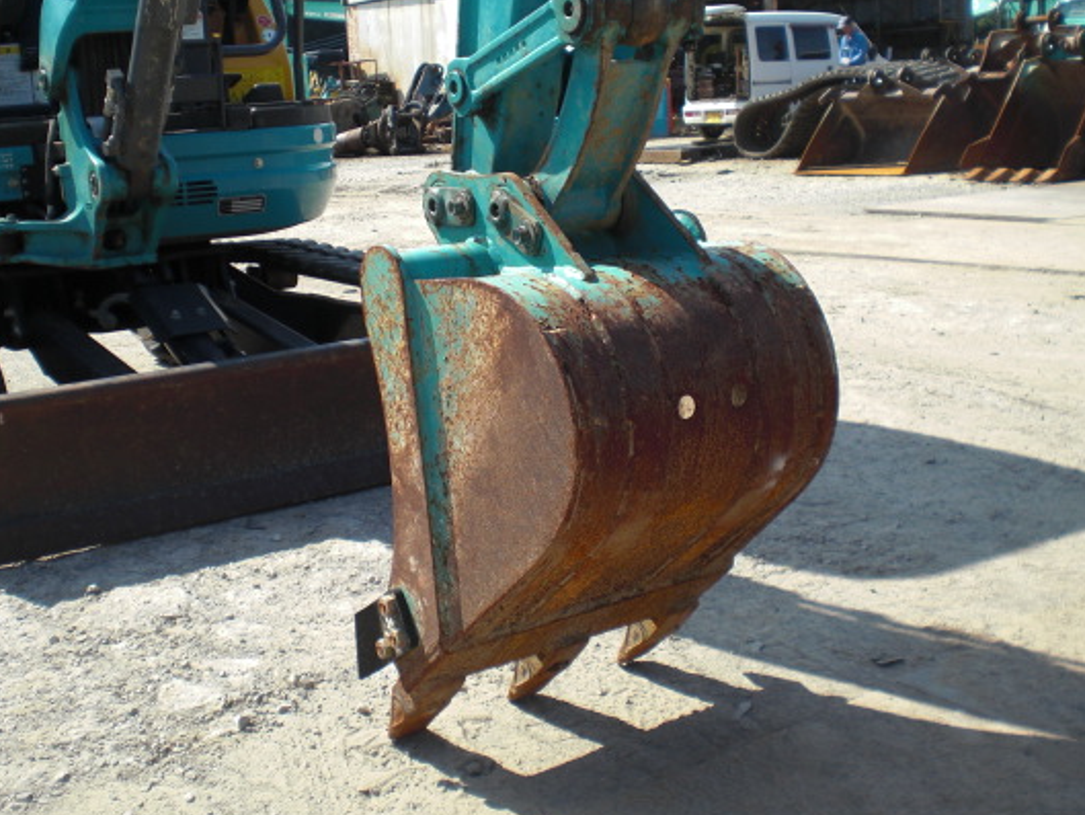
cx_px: 568
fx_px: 1442
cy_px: 400
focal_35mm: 46
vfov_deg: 31.5
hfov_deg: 41.2
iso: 64
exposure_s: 1/500
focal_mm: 6.3
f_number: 3.1
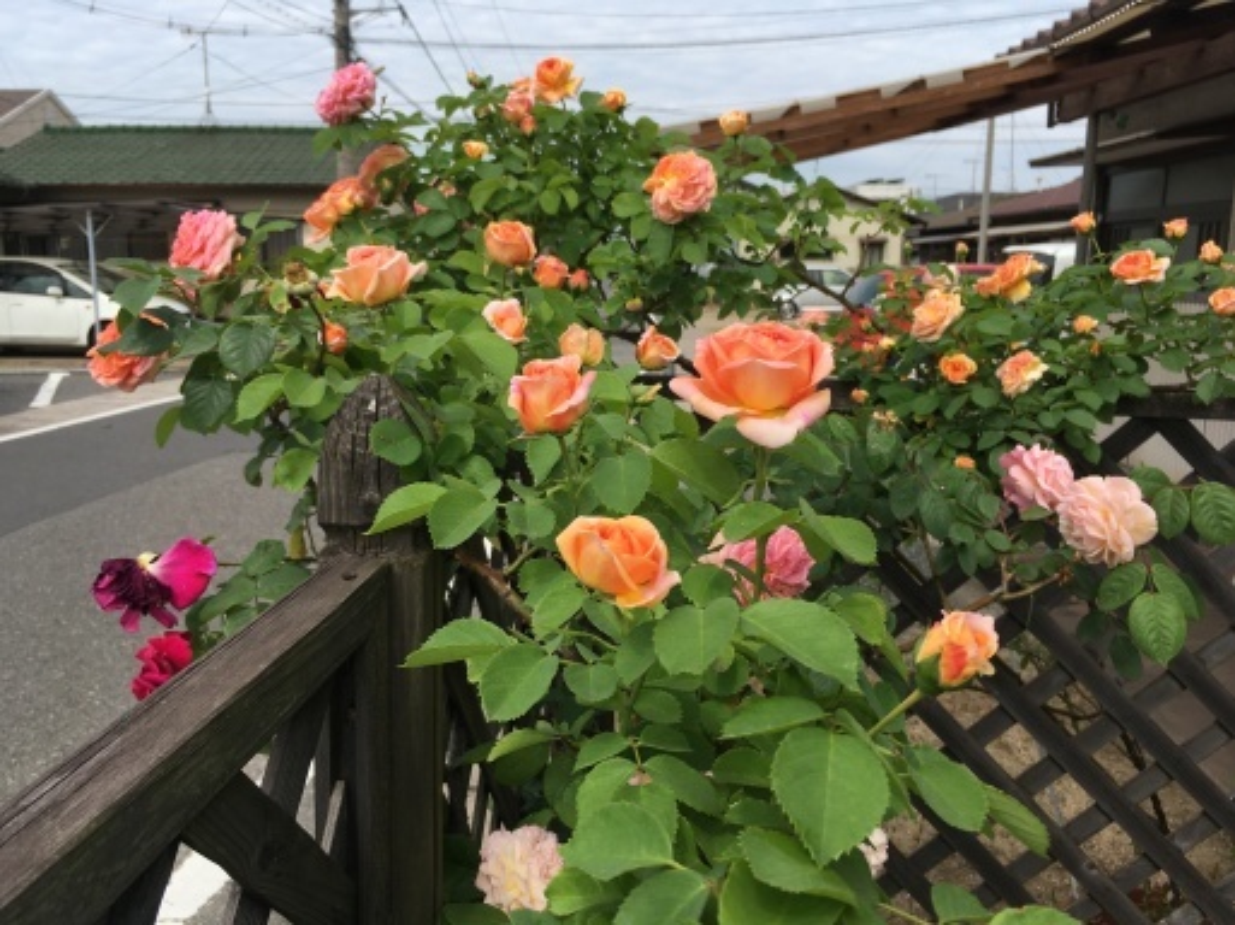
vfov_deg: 48.2
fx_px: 1034
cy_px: 462
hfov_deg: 61.7
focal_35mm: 29
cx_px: 618
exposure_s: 1/1425
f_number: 2.2
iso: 25
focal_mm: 4.15
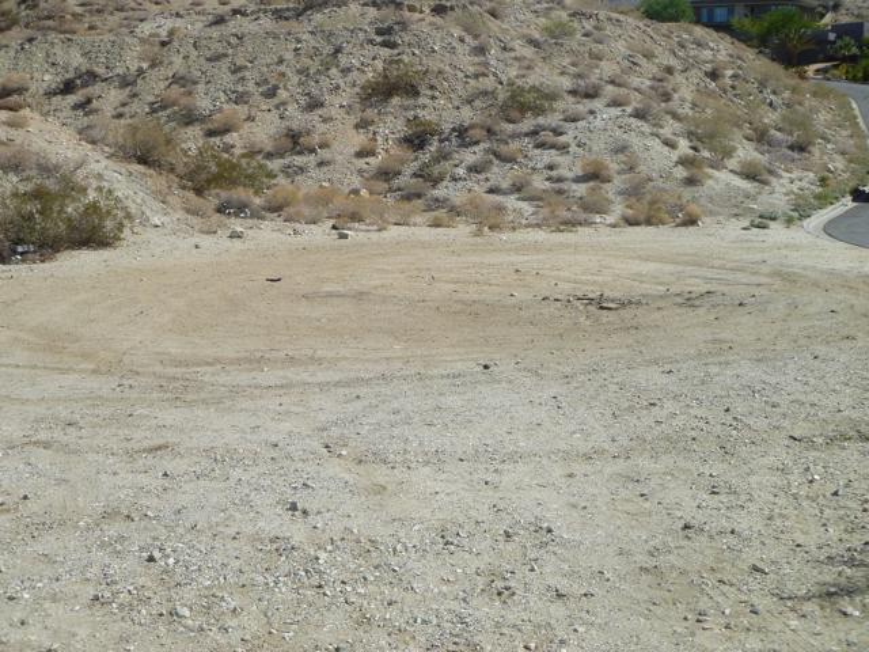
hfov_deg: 40.4
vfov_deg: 30.9
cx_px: 434
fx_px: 1180
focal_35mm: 47
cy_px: 326
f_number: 3.8
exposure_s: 1/1000
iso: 80
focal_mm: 8.4
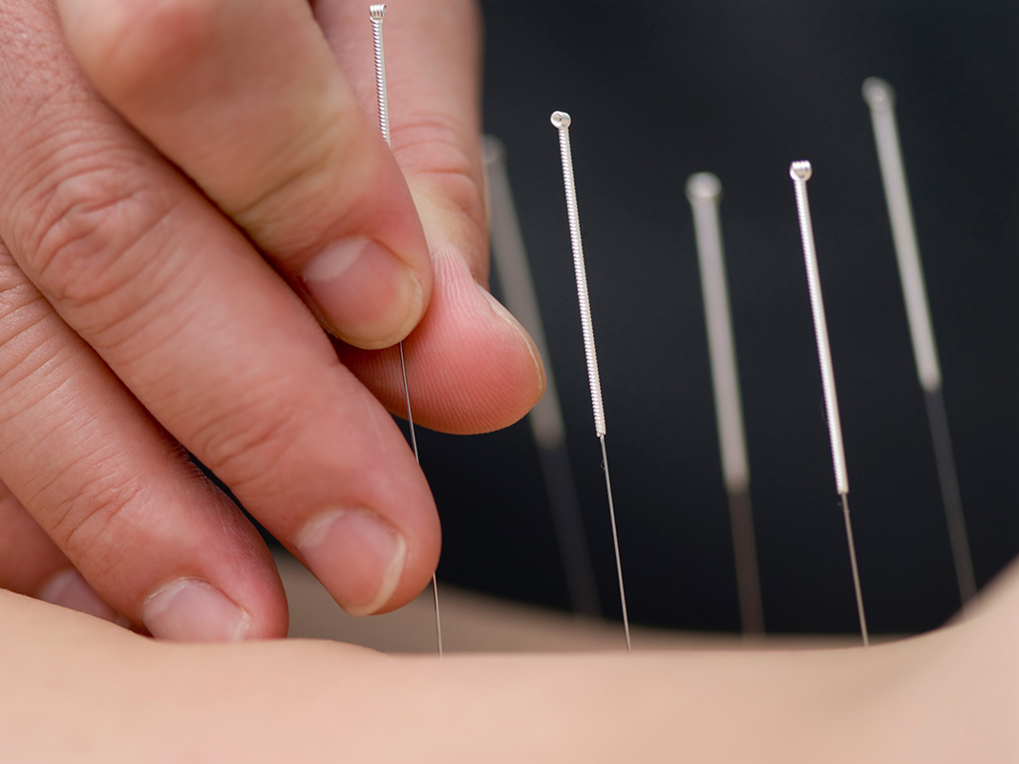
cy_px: 382
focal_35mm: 171
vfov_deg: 8.7
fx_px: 5020
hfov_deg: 11.6
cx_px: 456
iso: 100
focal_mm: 105
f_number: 3
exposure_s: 1/100
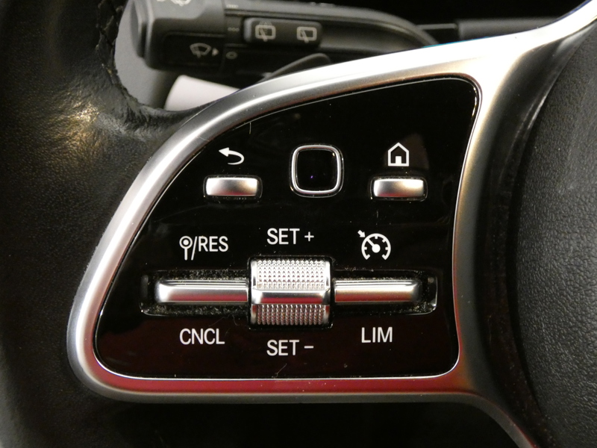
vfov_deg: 37.7
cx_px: 298
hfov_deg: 49.0
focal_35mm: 38
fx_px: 655
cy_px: 224
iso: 1600
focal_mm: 6.8
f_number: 3.5
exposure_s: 1/25
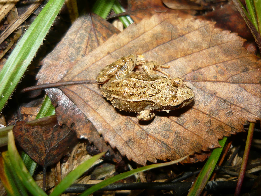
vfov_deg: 42.9
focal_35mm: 33
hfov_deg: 55.4
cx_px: 130
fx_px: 249
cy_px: 98
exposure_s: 1/30
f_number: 2.8
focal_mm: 5.5
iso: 100
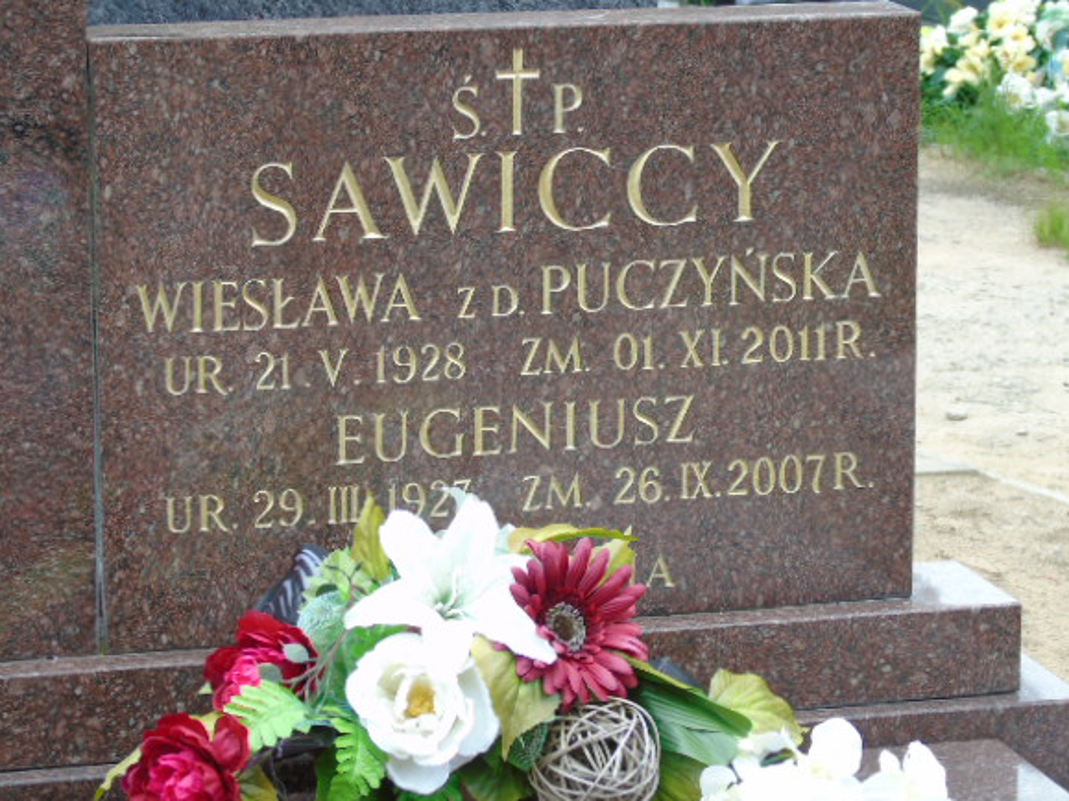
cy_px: 424
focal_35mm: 137
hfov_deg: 14.4
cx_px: 524
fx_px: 4230
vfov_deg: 10.8
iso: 80
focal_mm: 22
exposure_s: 1/50
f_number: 4.6
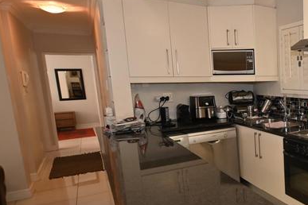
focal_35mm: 31
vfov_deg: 42.0
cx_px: 317
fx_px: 265
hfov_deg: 48.2
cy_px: 127
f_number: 4
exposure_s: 1/60
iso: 640
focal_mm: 10
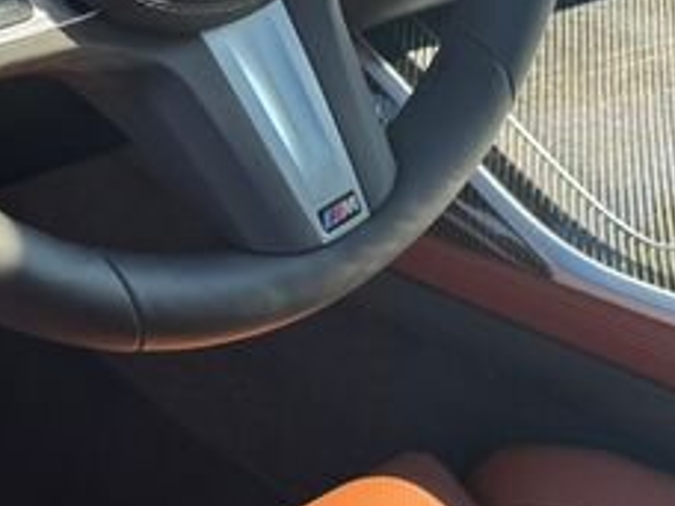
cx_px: 323
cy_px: 95
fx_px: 2106
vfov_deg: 13.6
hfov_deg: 18.2
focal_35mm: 108
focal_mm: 6.76
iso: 64
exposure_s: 1/230
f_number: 1.78
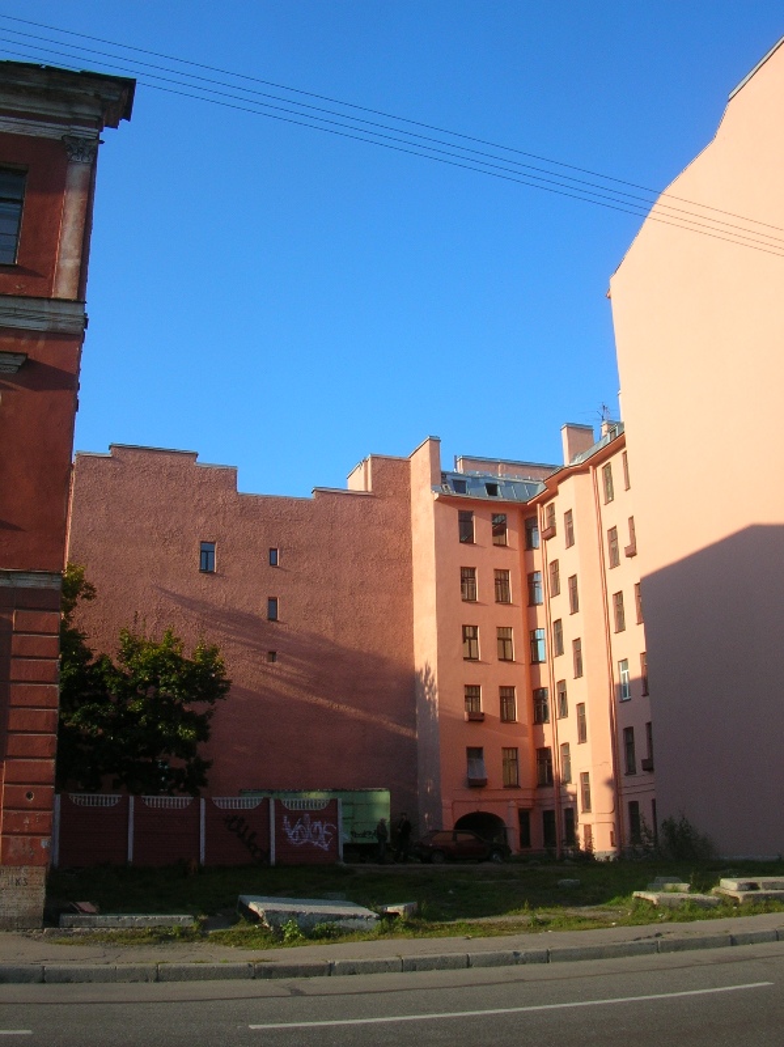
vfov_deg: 52.7
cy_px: 524
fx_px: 1058
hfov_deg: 40.7
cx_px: 392
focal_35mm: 35
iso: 50
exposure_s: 1/185
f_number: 5.6
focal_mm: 5.8
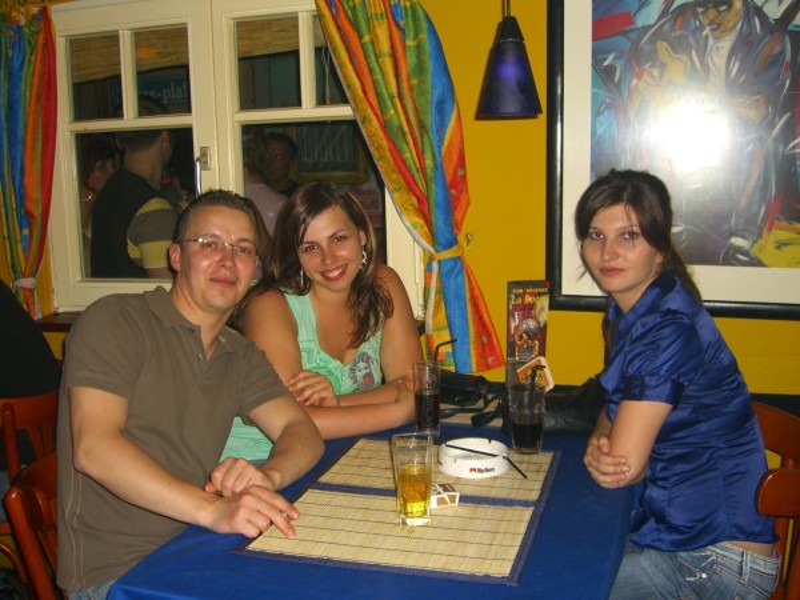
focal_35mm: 38
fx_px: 878
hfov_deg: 49.0
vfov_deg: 37.7
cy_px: 300
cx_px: 400
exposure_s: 1/60
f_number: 2.8
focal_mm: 7.9
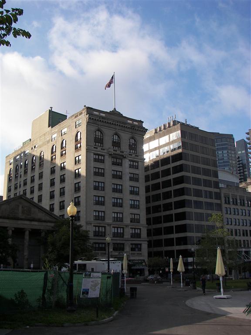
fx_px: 348
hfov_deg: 39.7
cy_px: 168
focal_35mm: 36
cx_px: 126
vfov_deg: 51.4
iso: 64
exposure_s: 1/500
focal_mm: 6
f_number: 4
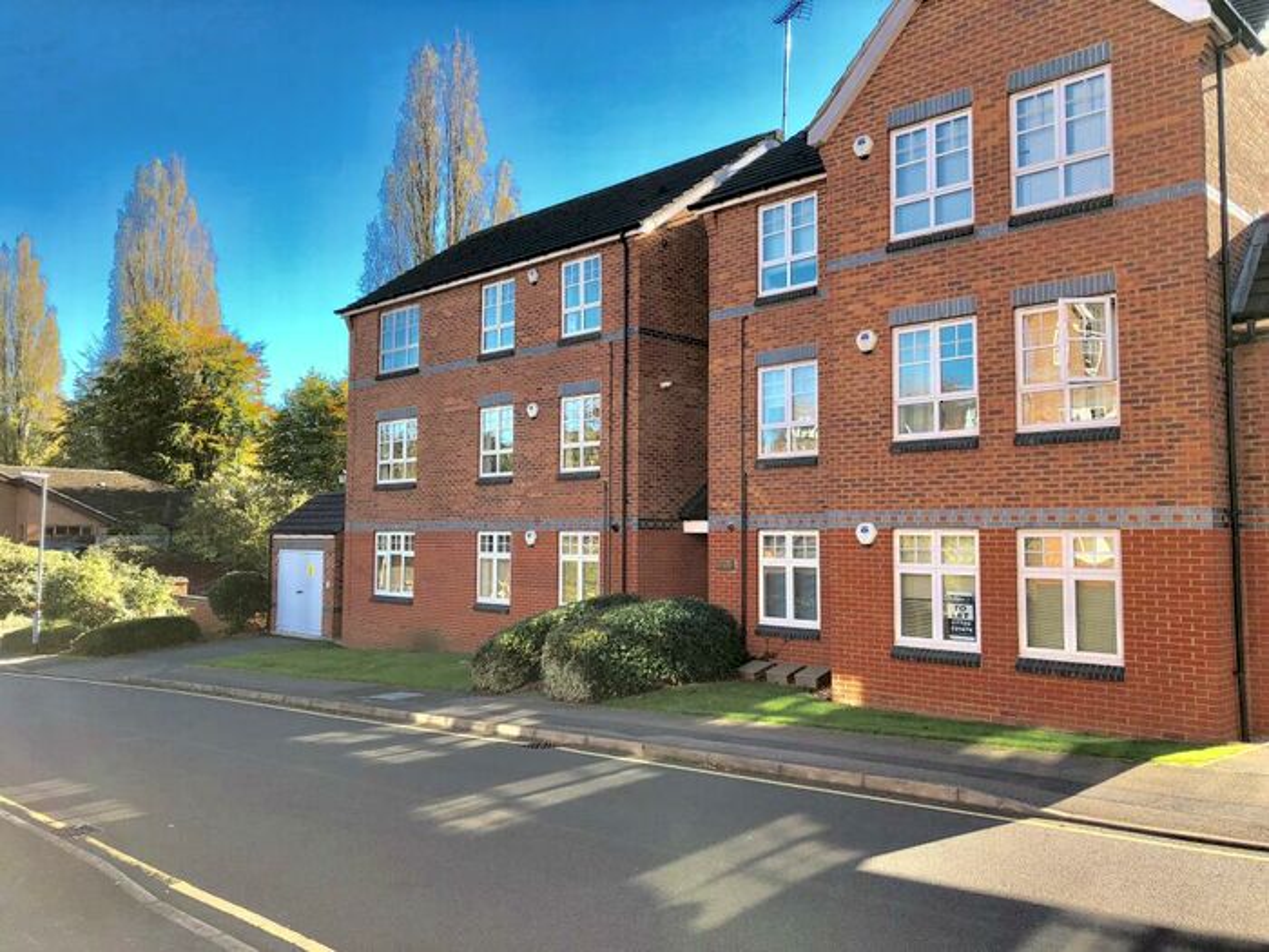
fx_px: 1063
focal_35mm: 29
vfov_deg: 48.2
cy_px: 476
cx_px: 634
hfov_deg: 61.7
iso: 20
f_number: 1.8
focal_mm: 3.99
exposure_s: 1/578
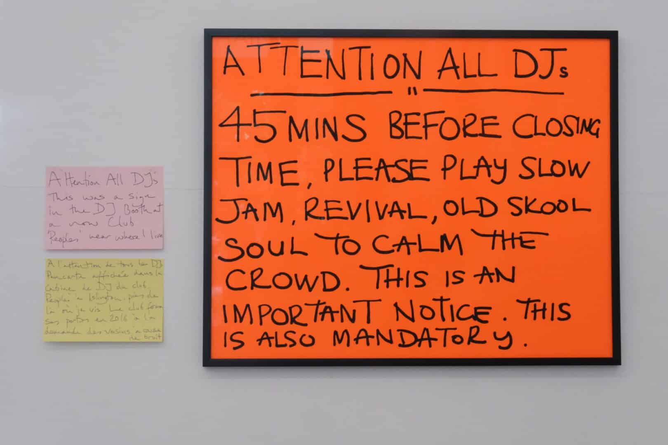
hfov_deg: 32.4
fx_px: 1150
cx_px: 334
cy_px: 222
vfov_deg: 21.9
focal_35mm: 62
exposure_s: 1/50
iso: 5000
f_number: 16
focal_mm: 41.1
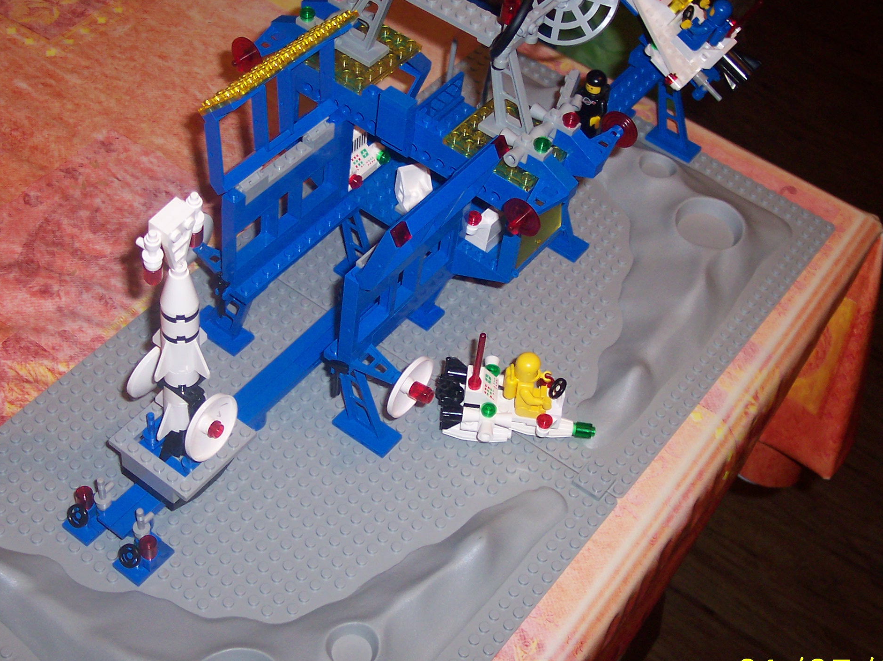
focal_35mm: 52
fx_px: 1326
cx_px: 426
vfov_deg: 28.0
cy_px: 338
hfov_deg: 36.8
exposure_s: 1/30
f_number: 2.8
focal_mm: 8
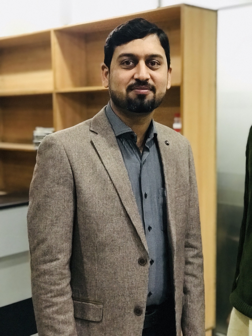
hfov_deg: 25.7
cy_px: 168
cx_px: 126
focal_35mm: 57
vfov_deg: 33.8
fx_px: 553
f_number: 2.8
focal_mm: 6.6
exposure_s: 1/50
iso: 1000
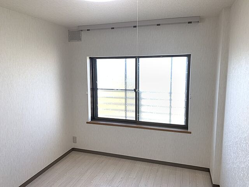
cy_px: 94
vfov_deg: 53.1
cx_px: 124
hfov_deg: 67.3
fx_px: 187
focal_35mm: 26
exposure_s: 1/100
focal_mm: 4.25
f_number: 1.8
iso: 32
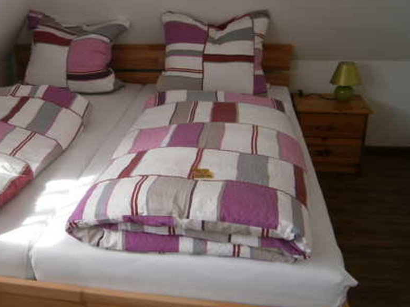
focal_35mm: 40
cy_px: 140
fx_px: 474
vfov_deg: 35.9
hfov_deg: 45.8
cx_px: 124
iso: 80
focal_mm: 4.7
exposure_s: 1/80
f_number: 2.8
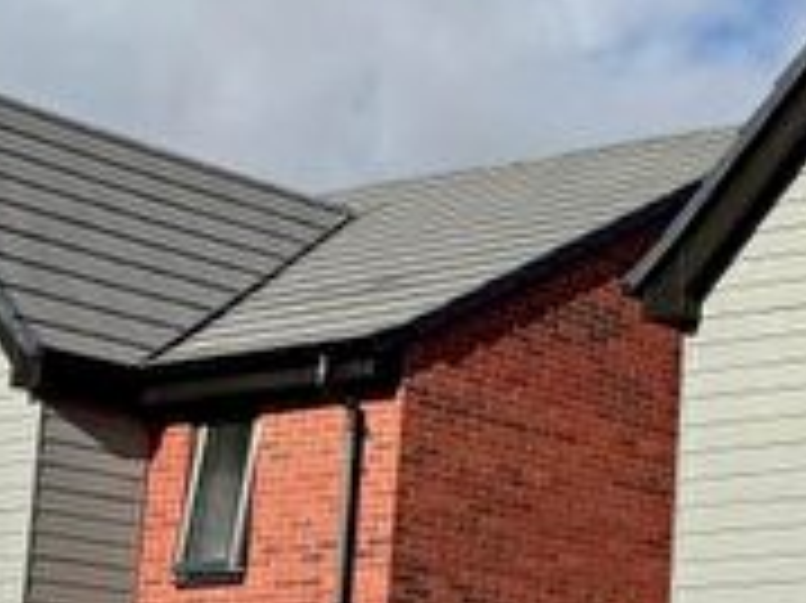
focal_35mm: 94
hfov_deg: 16.7
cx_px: 1526
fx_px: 2187
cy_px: 547
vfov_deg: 15.5
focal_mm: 6.76
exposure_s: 1/6410
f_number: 1.78
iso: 80
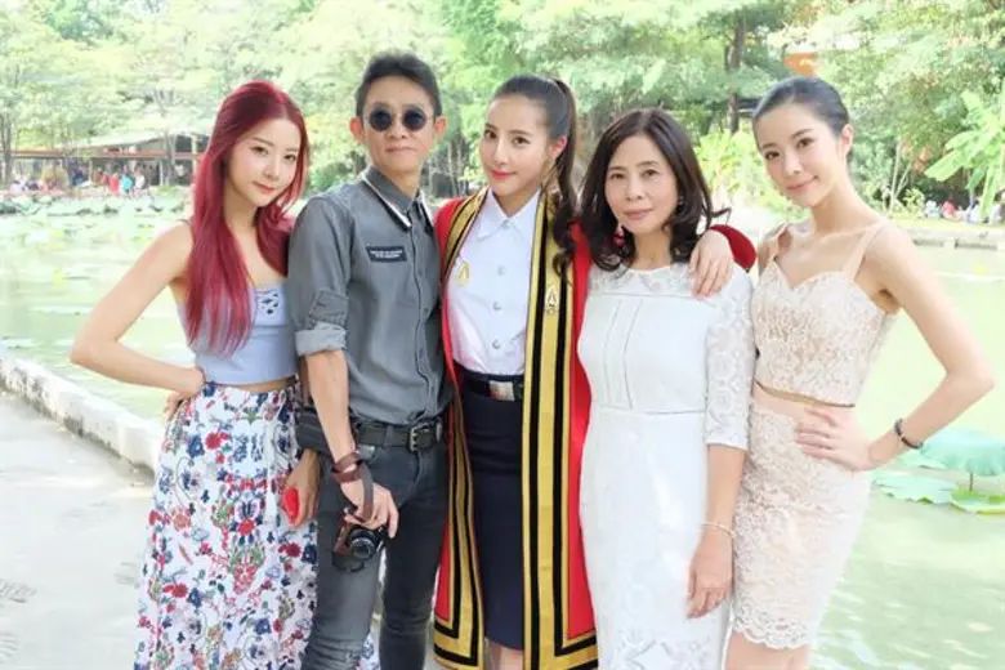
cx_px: 502
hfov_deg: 50.7
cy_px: 335
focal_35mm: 38
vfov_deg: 35.1
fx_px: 1061
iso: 400
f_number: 4.5
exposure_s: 1/150
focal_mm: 25.6
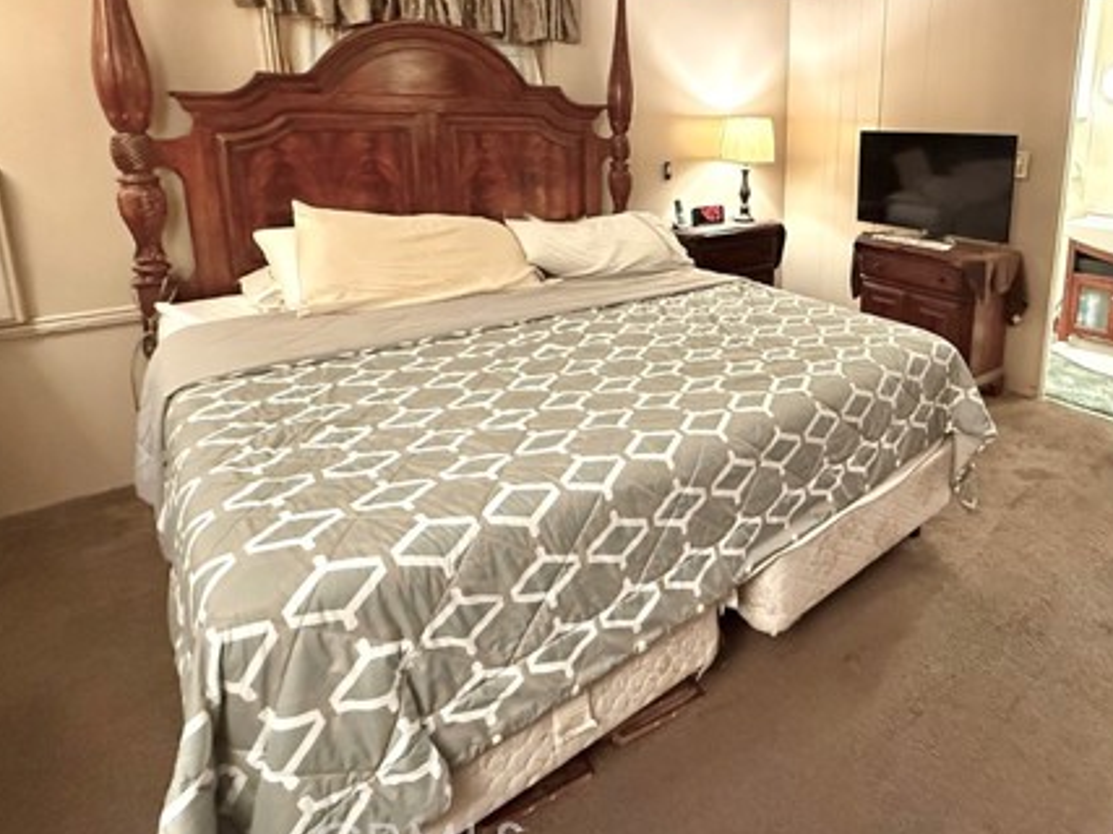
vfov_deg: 61.4
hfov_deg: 76.7
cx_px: 732
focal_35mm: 21
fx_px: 675
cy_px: 258
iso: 1000
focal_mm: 2.22
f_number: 2.2
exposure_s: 1/40
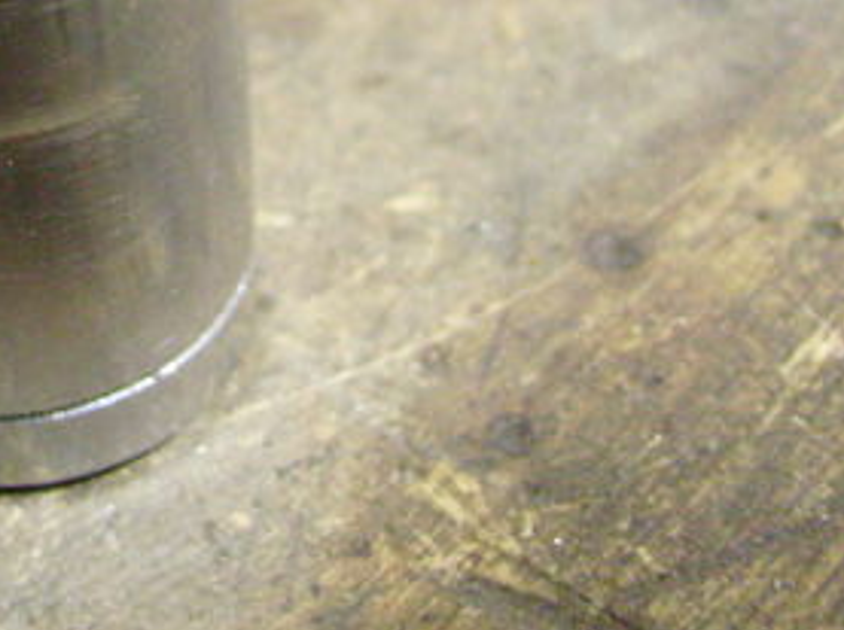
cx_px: -104
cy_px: -3
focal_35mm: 81
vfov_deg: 17.7
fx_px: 1972
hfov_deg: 22.7
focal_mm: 5.8
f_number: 2.8
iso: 200
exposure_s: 1/6
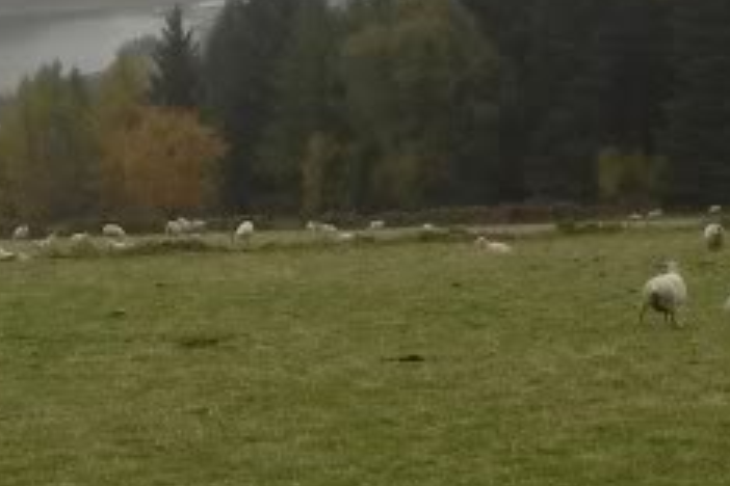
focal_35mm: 132
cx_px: 100
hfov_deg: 15.4
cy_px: -93
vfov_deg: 10.2
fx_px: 2676
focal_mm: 5.2
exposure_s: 1/464
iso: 160
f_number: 2.8
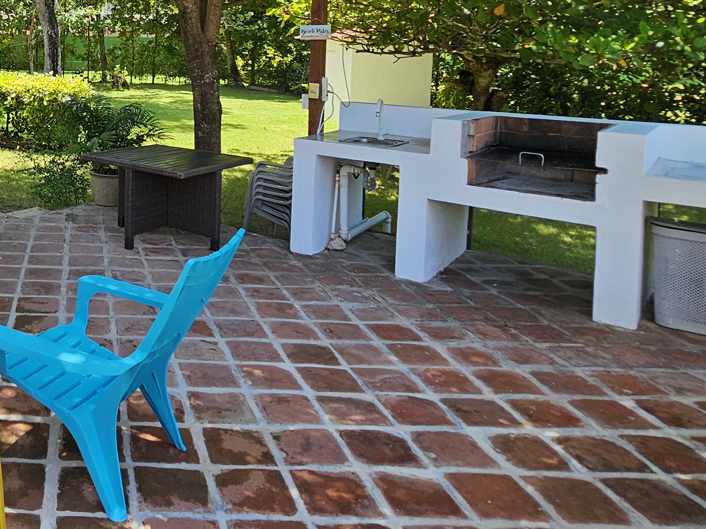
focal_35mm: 31
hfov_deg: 51.5
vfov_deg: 42.3
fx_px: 632
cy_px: 69
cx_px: 70
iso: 50
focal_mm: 2.2
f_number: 2.2
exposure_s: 1/538
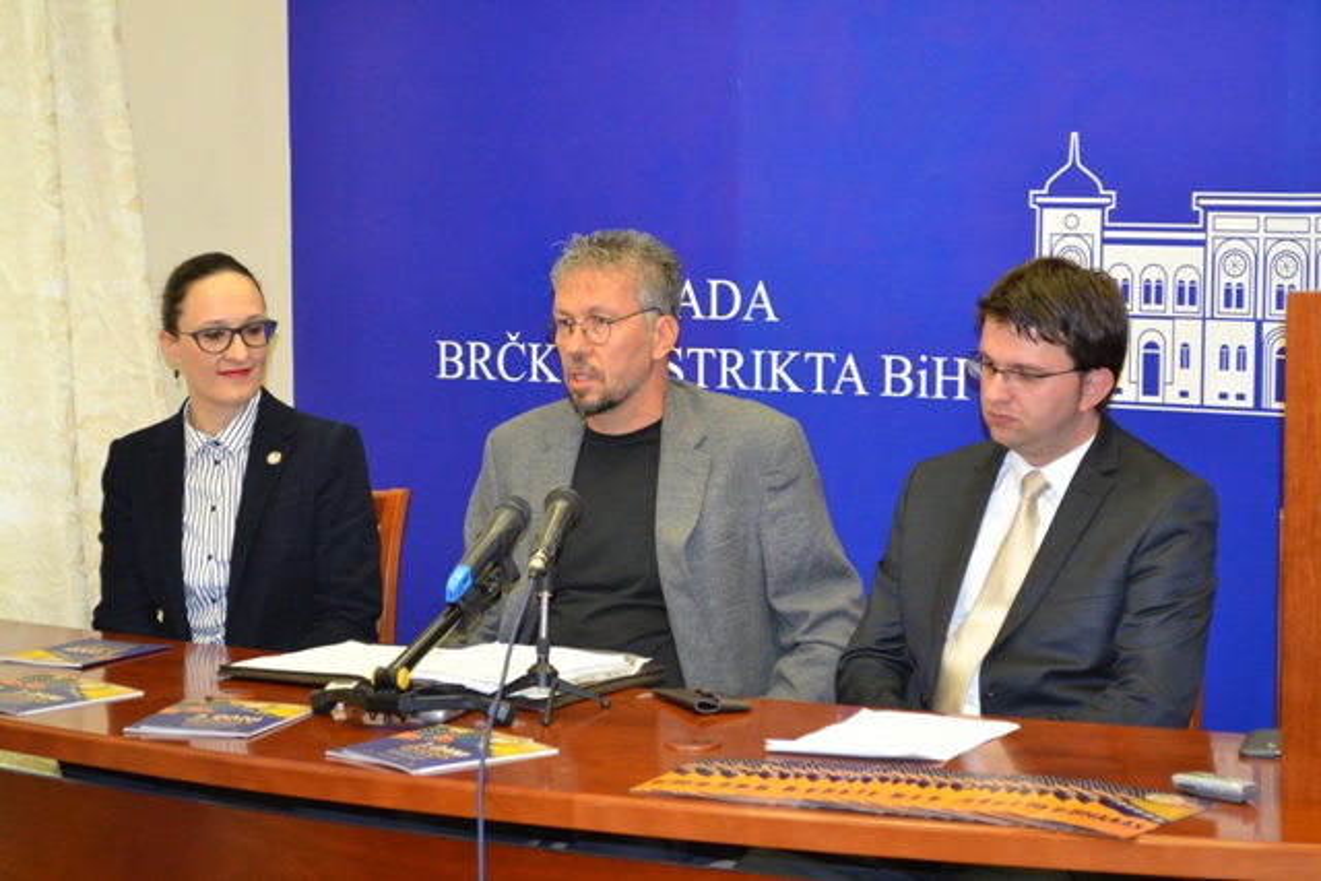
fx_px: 3028
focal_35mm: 82
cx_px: 660
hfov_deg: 24.6
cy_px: 440
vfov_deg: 16.6
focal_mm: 55
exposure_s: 1/60
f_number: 5.6
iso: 2000
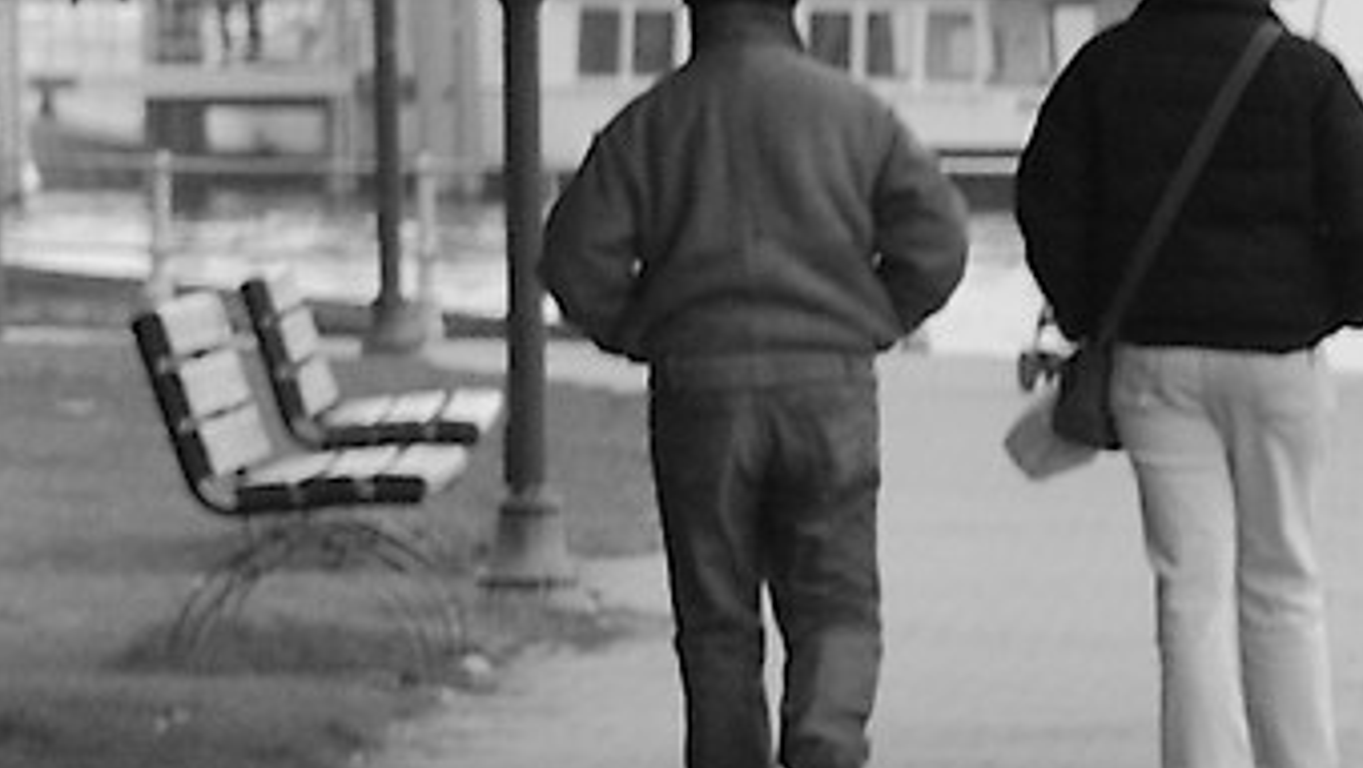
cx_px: 4431
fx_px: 14751
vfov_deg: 3.0
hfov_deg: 5.0
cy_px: 818
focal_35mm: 408
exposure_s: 1/320
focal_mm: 55
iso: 320
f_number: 7.1
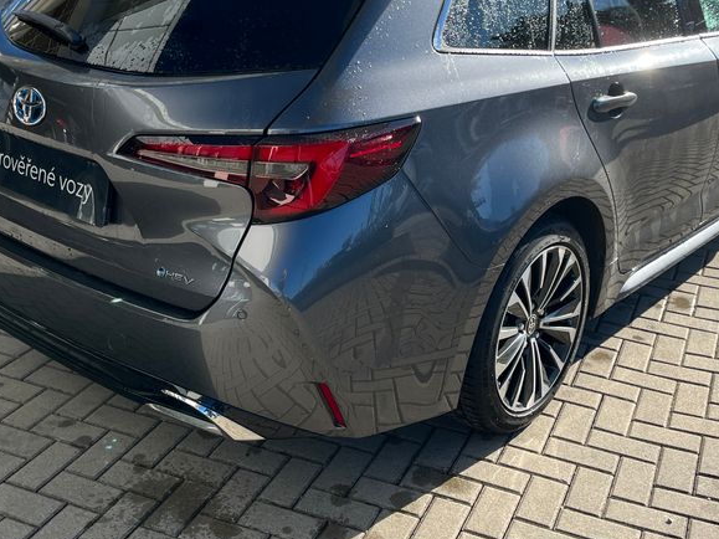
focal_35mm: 46
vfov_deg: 31.3
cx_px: 371
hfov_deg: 41.2
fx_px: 955
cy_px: 189
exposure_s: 1/1517
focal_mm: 5.1
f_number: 1.6
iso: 50
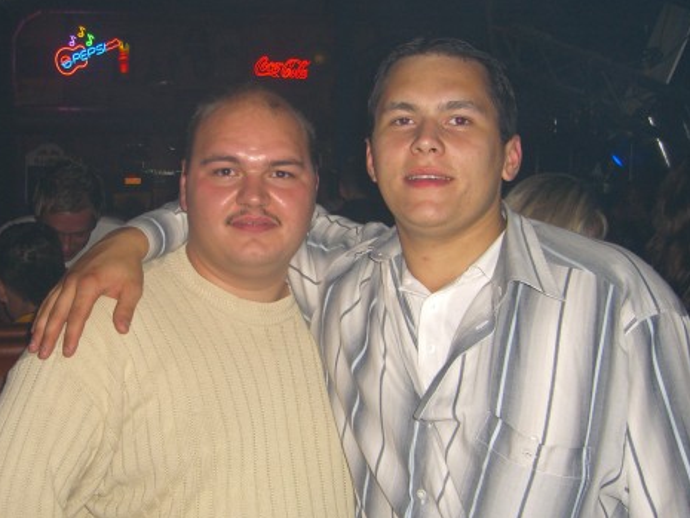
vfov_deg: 29.7
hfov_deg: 38.7
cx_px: 266
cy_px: 276
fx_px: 977
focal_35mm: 49
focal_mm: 7.9
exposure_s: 1/60
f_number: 2.8
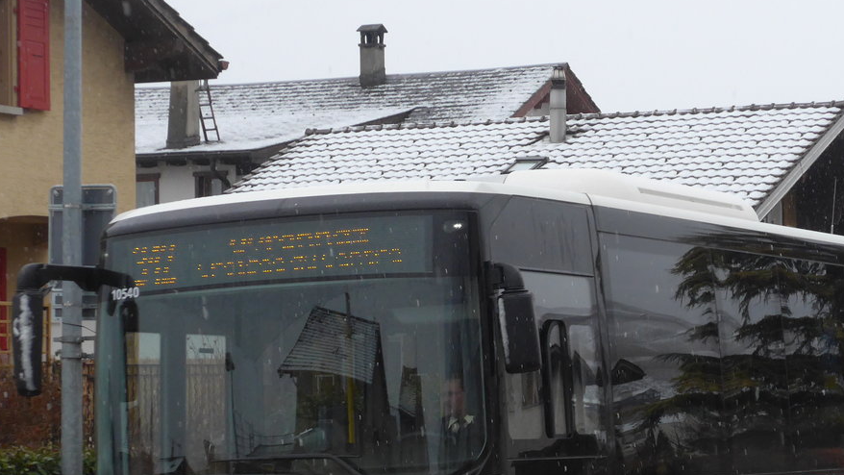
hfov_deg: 16.7
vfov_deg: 9.5
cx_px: 502
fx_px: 2865
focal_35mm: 128
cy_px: 364
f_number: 4.5
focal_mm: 17
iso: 320
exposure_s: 1/320
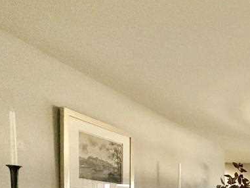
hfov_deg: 27.6
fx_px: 340
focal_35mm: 47
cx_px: 375
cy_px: 237
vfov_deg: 26.7
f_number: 2.2
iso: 250
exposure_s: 1/120
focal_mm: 2.22
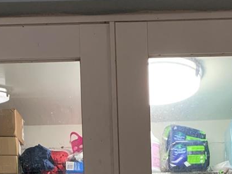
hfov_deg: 26.0
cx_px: 119
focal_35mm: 75
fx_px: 503
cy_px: 261
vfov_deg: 17.6
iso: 320
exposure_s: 1/60
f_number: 1.8
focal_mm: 4.25
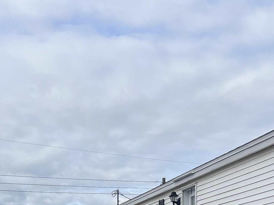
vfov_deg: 19.8
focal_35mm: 70
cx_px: 200
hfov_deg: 27.5
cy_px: 242
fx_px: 554
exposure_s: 1/4444
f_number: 1.5
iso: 50
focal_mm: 5.7
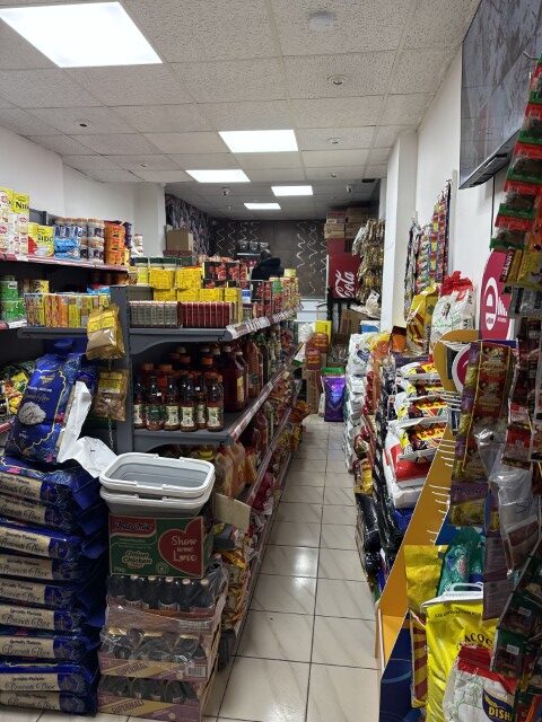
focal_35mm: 24
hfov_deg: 56.8
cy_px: 361
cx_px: 271
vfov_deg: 71.6
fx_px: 501
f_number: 1.78
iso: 200
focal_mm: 6.76
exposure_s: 1/100
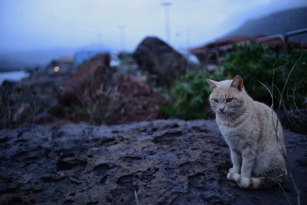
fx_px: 298
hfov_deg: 54.5
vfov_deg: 37.8
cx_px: 154
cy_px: 102
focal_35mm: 35
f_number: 2
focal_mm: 35
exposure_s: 1/125
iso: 320
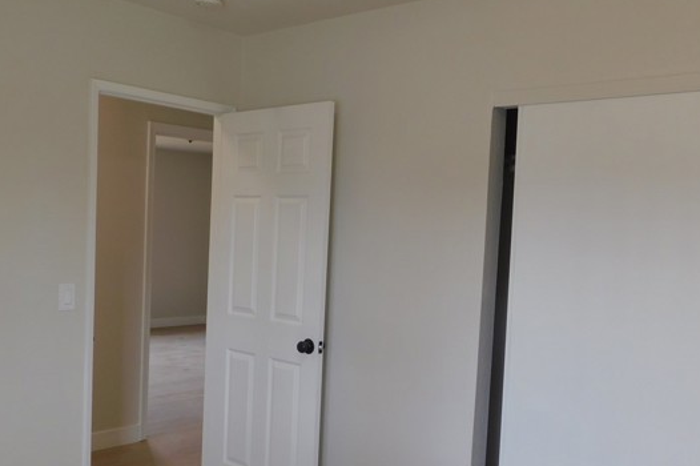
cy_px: 284
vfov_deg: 34.9
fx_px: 738
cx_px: 314
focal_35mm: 38
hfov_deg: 50.6
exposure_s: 1/30
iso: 125
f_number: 3.2
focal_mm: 5.3
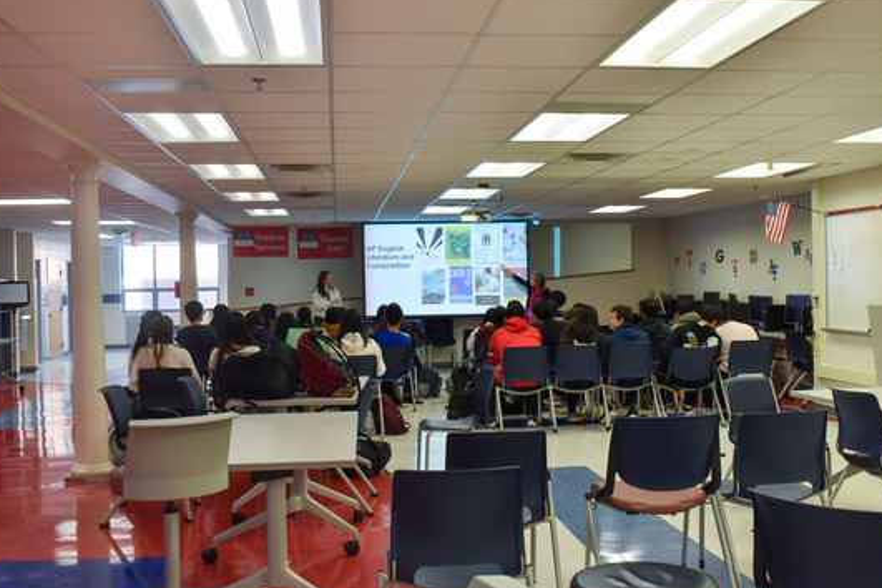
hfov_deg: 49.0
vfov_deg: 33.8
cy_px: 301
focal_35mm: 40
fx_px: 968
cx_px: 440
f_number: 6.3
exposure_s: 1/125
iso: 800
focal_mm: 25
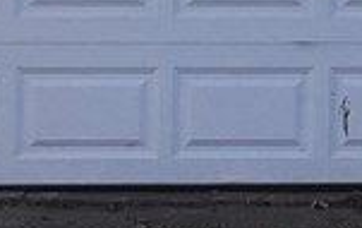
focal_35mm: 208
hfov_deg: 10.0
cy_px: -218
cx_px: 331
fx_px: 2056
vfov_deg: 6.2
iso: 25
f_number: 2.2
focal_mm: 4.15
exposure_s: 1/314
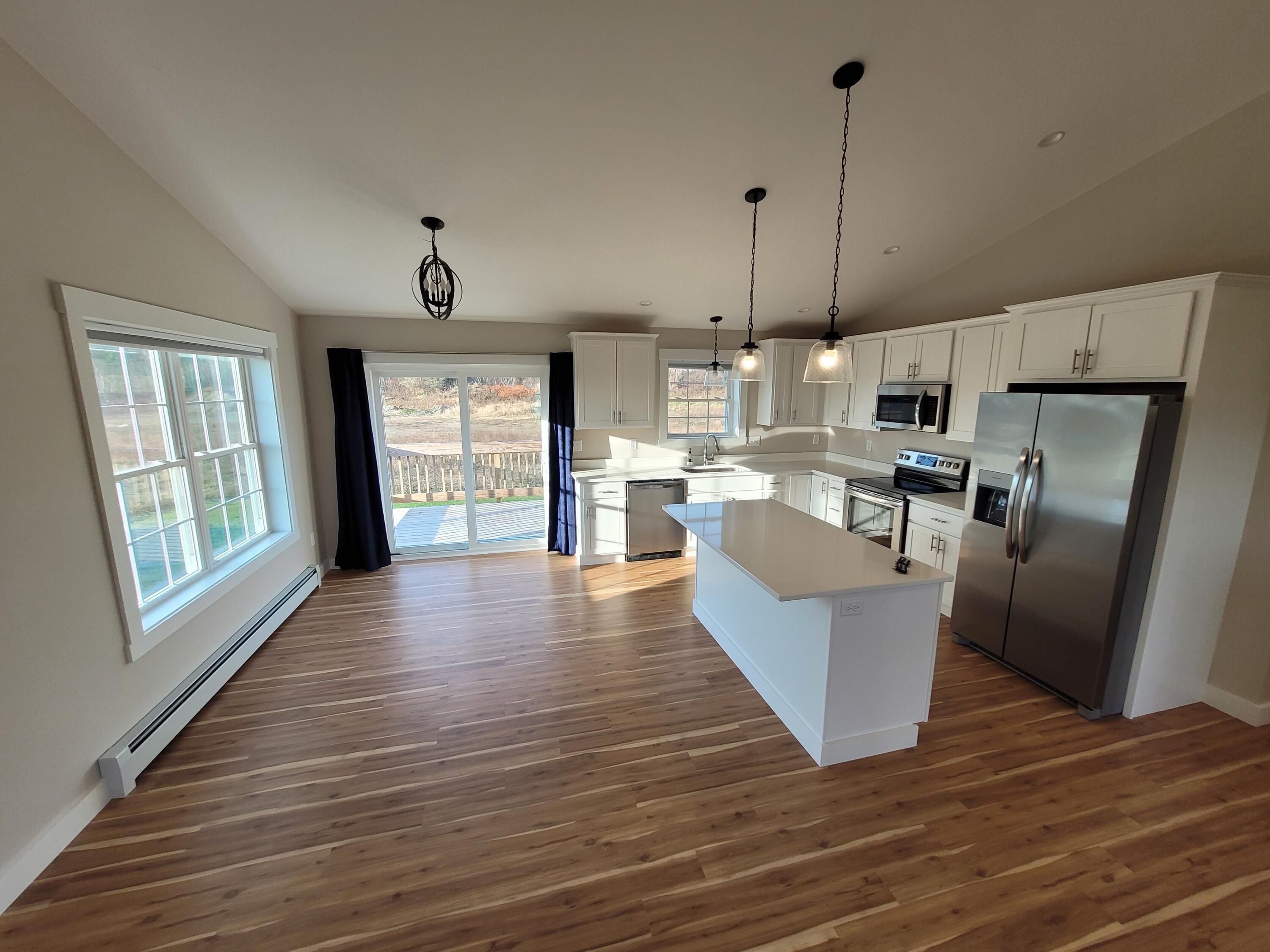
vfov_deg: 89.9
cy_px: 476
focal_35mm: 13
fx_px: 477
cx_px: 635
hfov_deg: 106.2
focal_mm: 1.74
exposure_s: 1/120
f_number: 2.2
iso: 50
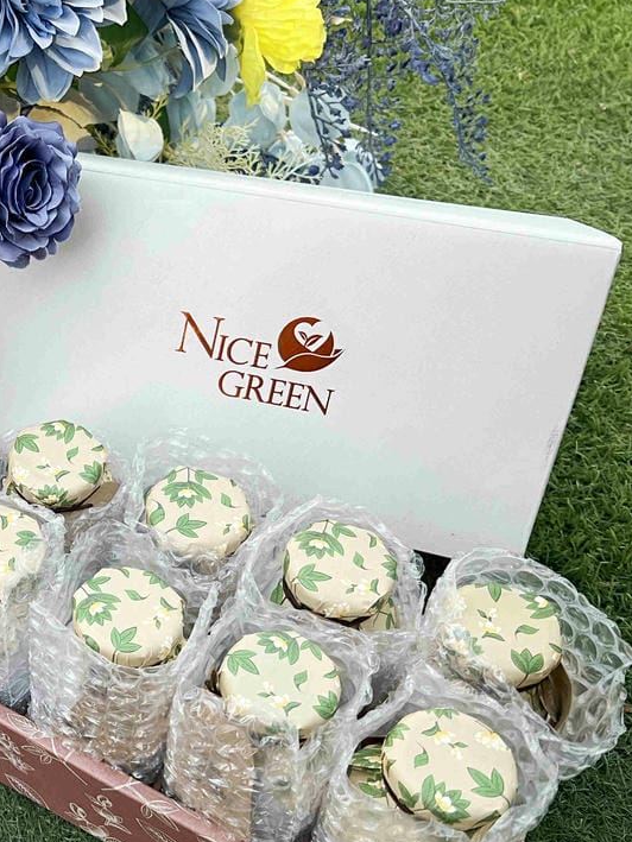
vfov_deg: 42.8
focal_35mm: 44
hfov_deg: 29.5
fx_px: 1071
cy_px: 487
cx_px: -69
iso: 160
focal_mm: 5.7
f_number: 1.5
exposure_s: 1/60
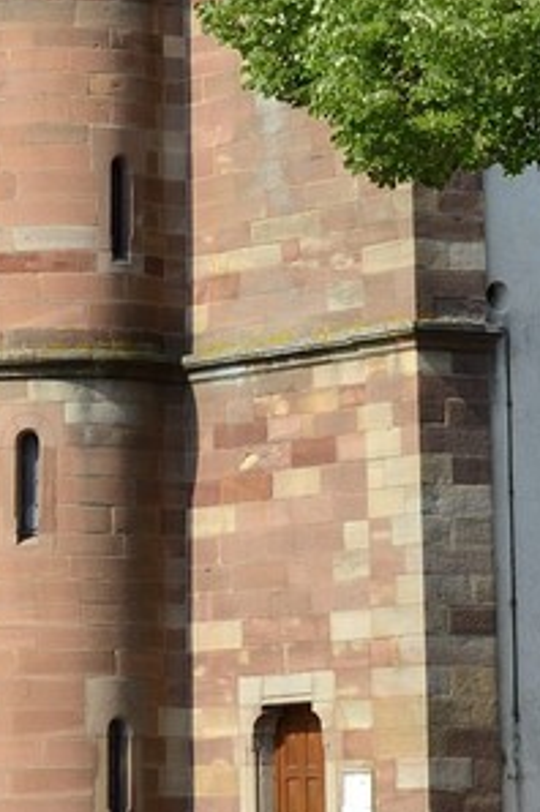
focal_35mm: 188
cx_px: 19
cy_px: -828
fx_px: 4240
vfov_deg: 10.1
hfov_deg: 7.3
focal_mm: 35
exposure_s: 1/250
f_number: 10
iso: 200
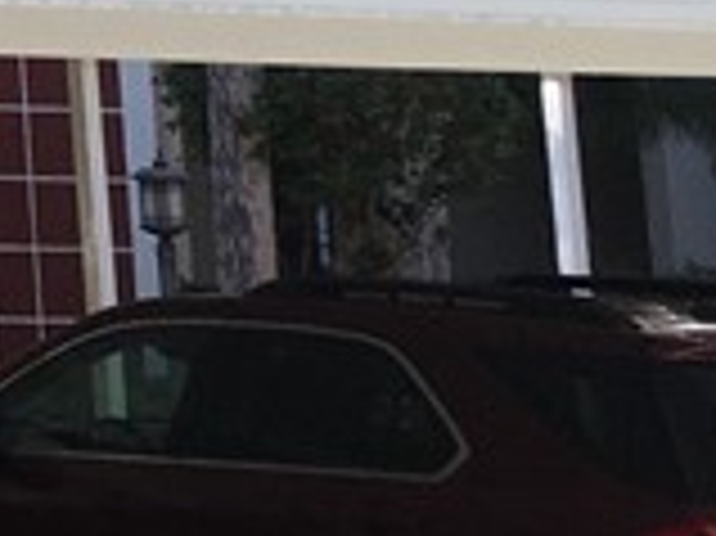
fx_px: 3865
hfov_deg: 9.1
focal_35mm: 187
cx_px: -1198
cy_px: -644
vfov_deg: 7.5
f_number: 2.2
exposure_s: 1/565
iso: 25
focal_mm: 4.15
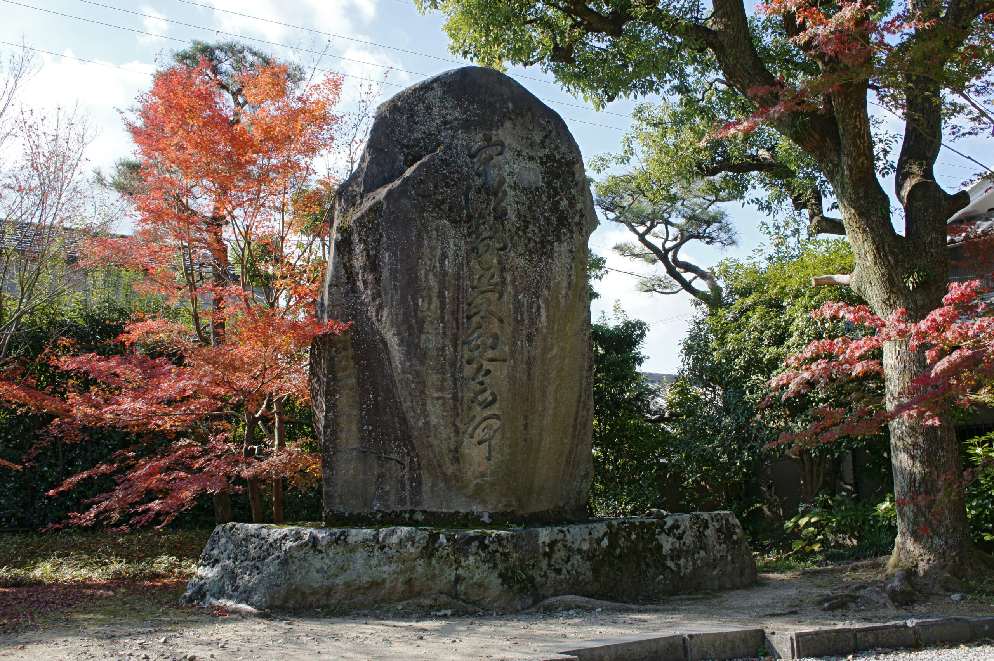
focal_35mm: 33
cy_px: 330
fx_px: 911
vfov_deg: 39.9
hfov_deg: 57.2
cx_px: 497
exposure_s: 1/40
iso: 200
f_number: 8
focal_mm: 22
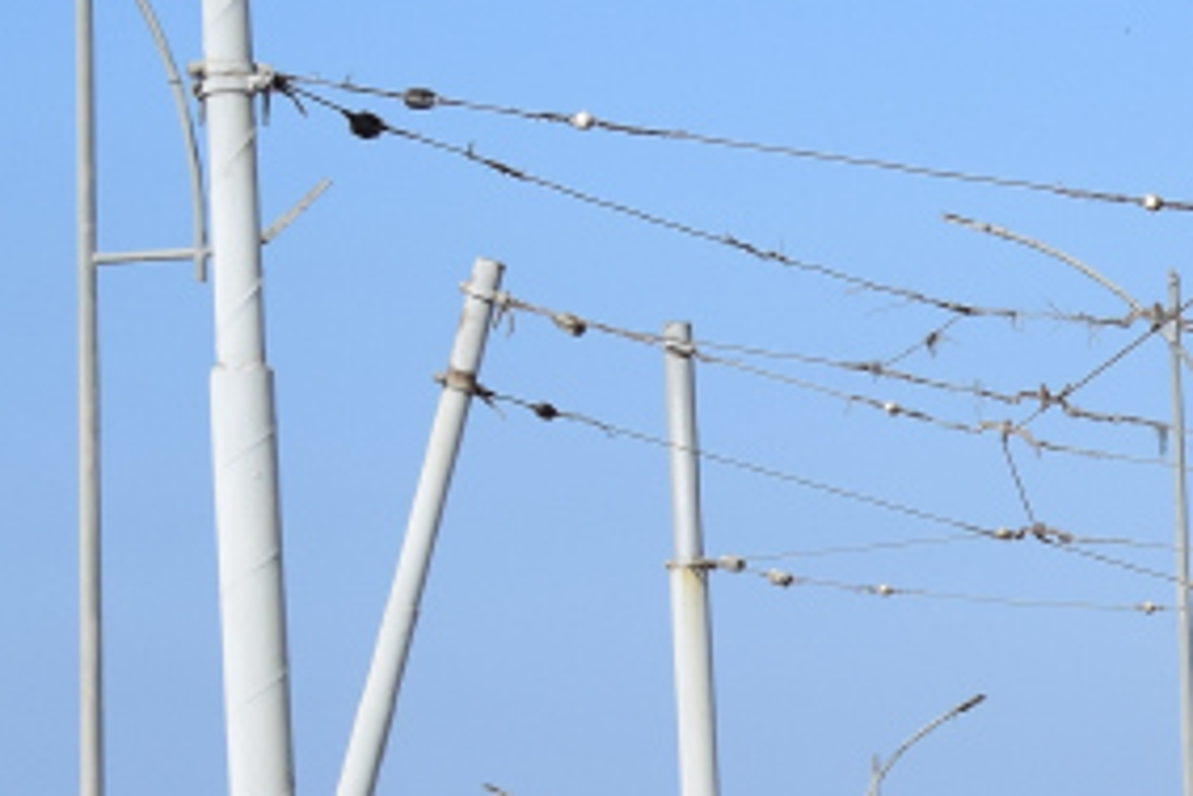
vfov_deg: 4.8
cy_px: 718
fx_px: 9582
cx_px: 2479
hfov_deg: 6.9
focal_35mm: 289
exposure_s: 1/1000
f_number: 6.3
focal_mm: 42
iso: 200
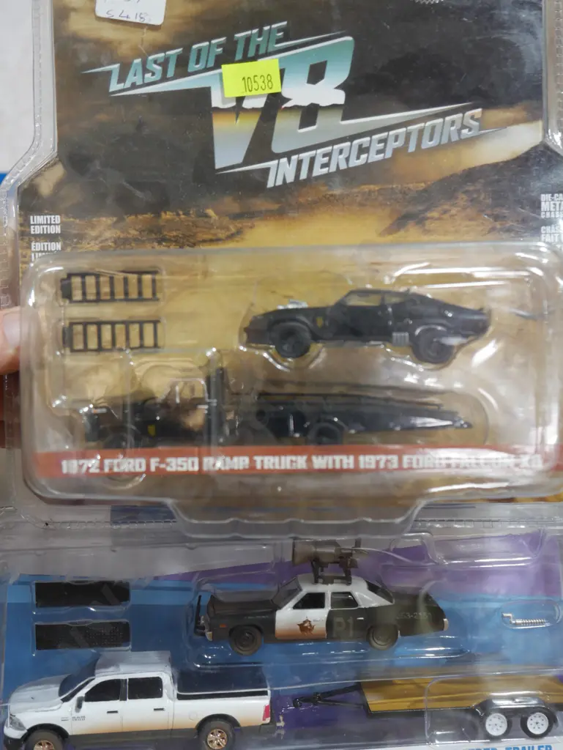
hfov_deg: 36.0
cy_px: 375
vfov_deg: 46.8
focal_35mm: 40
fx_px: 867
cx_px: 282
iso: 640
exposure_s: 1/60
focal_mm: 20
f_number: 4.4
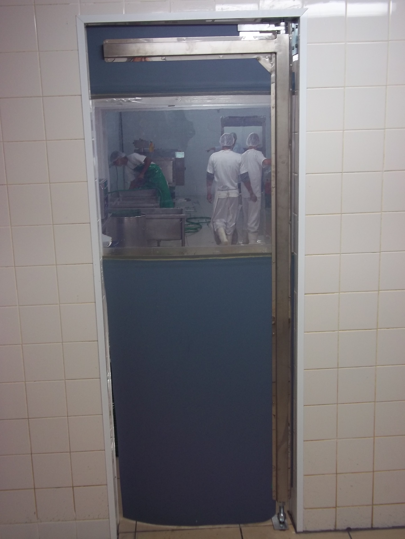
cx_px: 202
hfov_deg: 36.0
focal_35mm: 40
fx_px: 624
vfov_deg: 46.8
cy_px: 270
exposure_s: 1/40
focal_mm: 7.1
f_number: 3.2
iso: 80
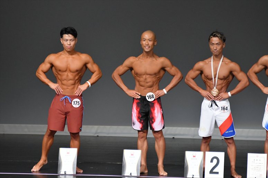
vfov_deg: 3.7
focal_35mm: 375
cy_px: 89
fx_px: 2790
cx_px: 134
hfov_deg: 5.5
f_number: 5.6
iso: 5000
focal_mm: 250
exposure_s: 1/400
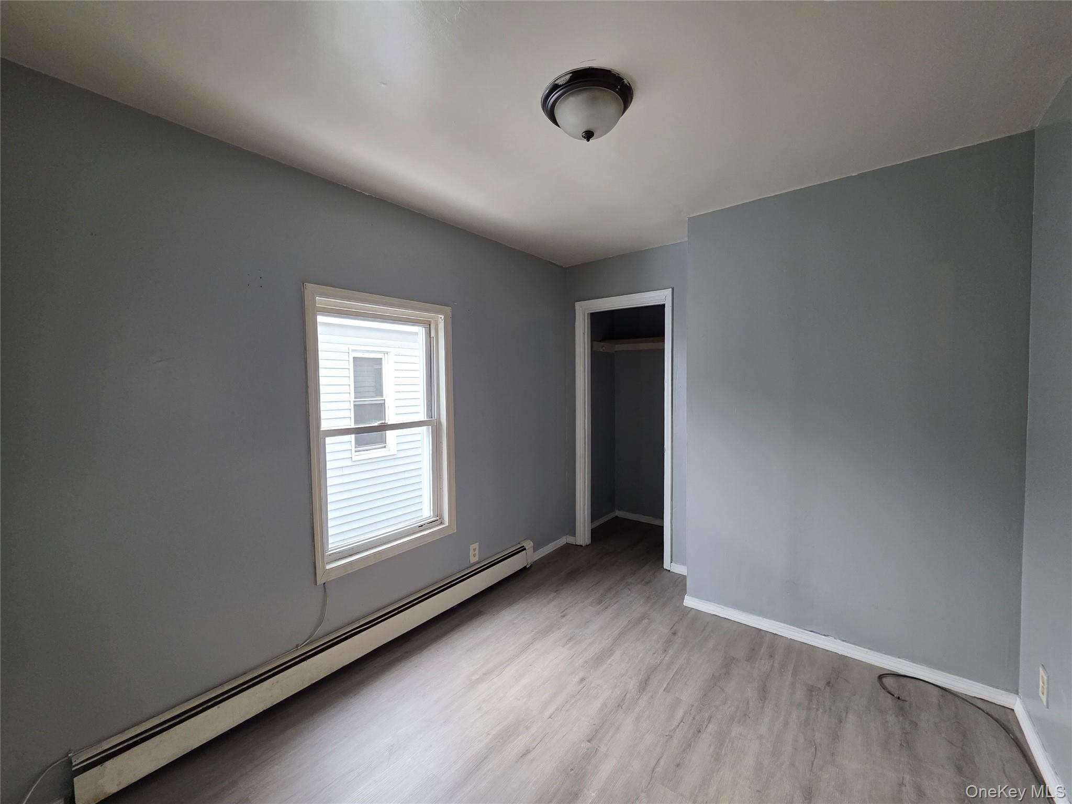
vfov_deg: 89.9
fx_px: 403
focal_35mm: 13
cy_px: 402
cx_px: 536
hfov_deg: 106.2
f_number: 1.9
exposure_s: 1/120
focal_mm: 2.2
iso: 200
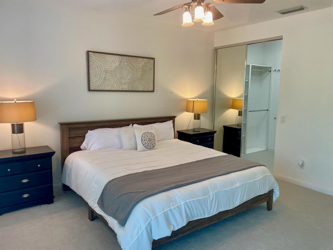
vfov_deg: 53.1
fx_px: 250
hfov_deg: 67.3
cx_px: 166
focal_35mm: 26
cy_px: 125
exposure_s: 1/120
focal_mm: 4.2
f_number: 1.6
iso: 125
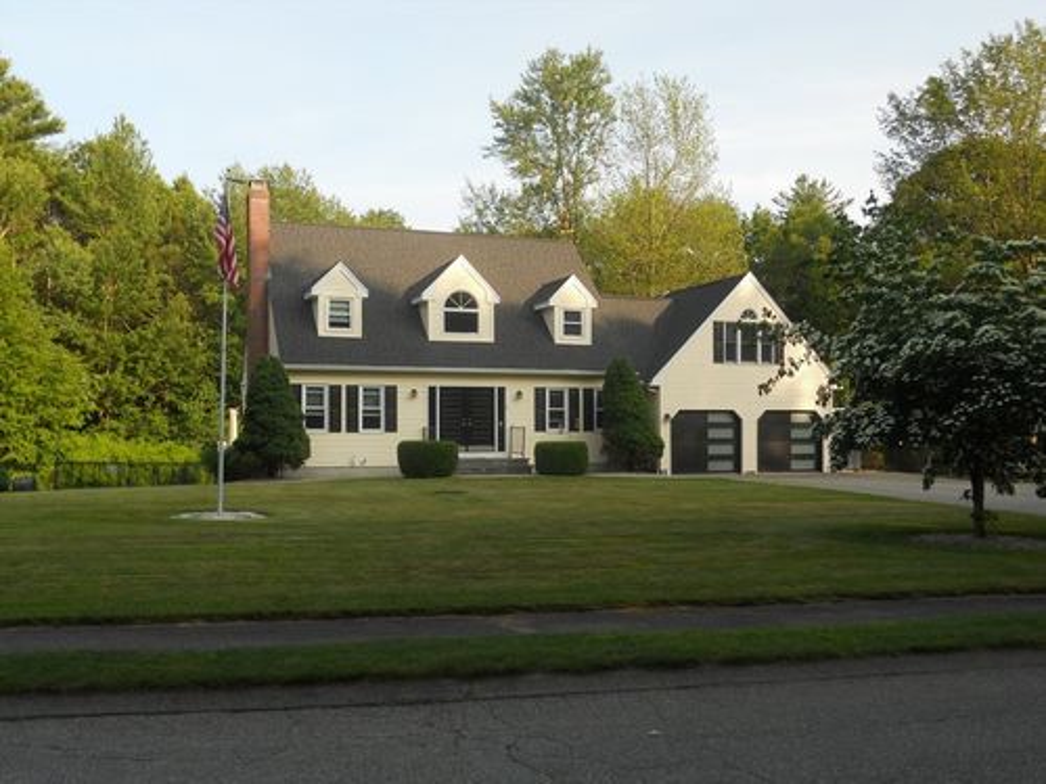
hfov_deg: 56.8
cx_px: 523
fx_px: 967
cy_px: 392
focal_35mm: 32
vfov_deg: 44.2
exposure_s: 1/400
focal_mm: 5.7
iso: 80
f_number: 2.8
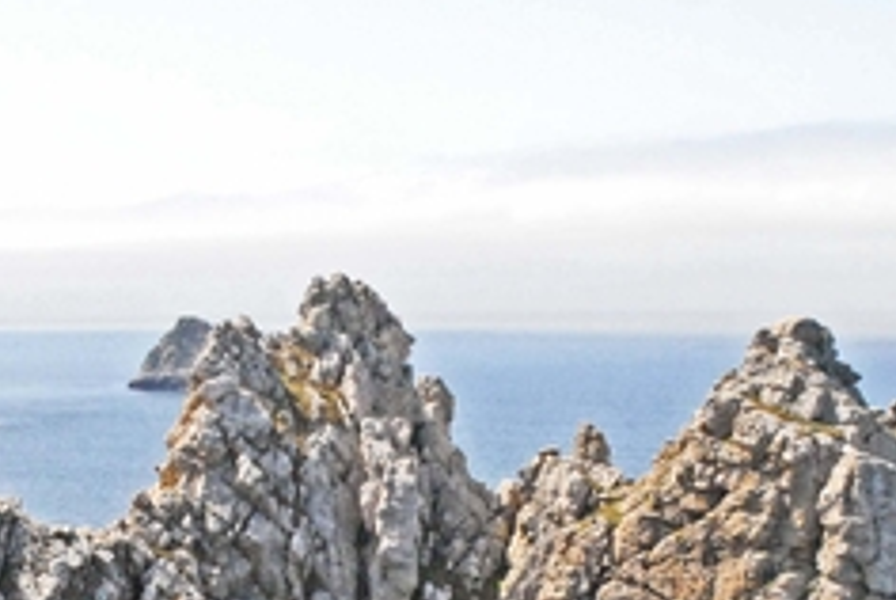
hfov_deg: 24.2
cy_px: 638
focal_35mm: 84
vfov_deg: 15.9
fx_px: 2093
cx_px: 448
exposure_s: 1/750
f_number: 14
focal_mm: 22
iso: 1600
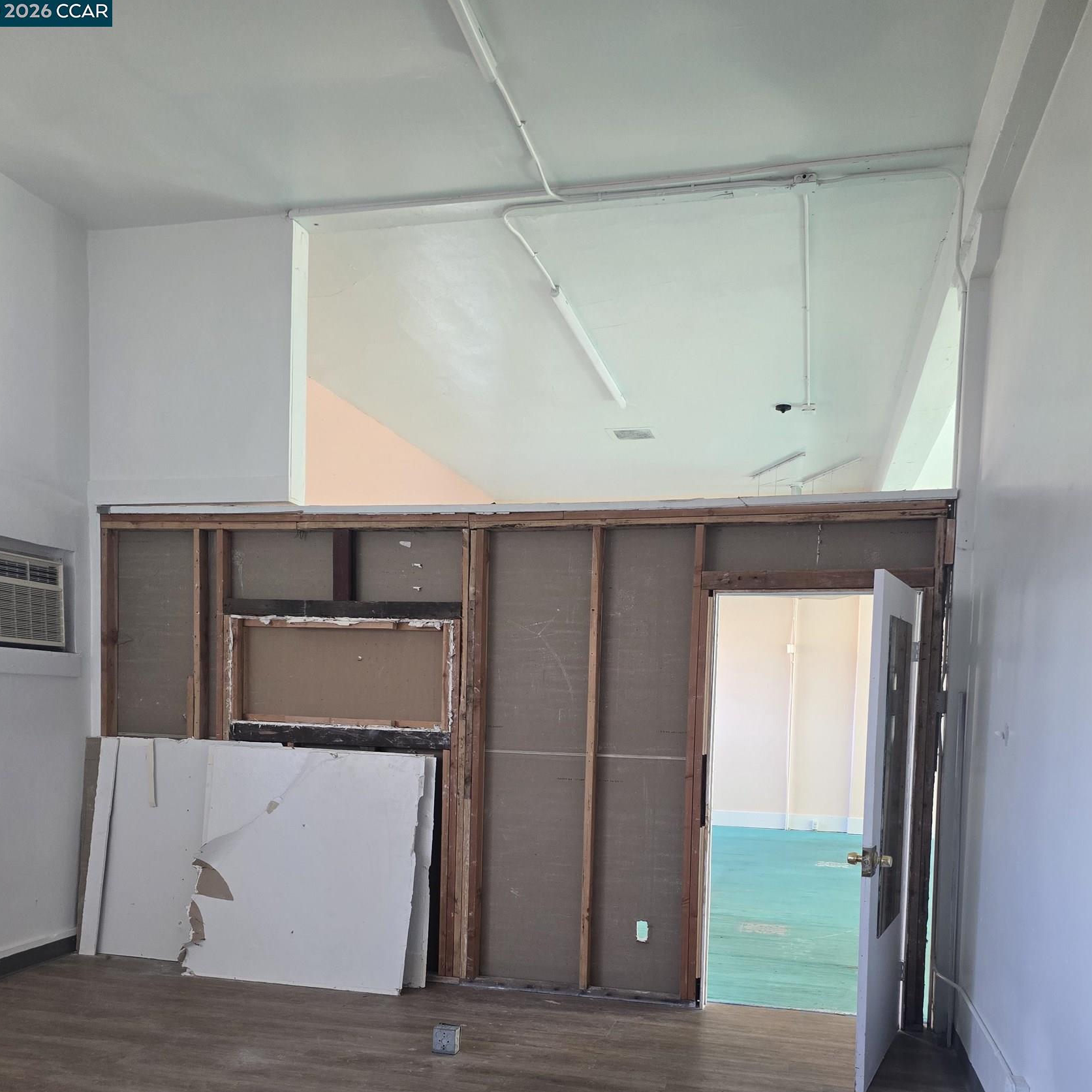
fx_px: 999
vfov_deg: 55.8
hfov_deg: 57.3
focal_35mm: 28
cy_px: 746
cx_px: 546
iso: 500
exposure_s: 1/120
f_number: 1.7
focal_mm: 6.3
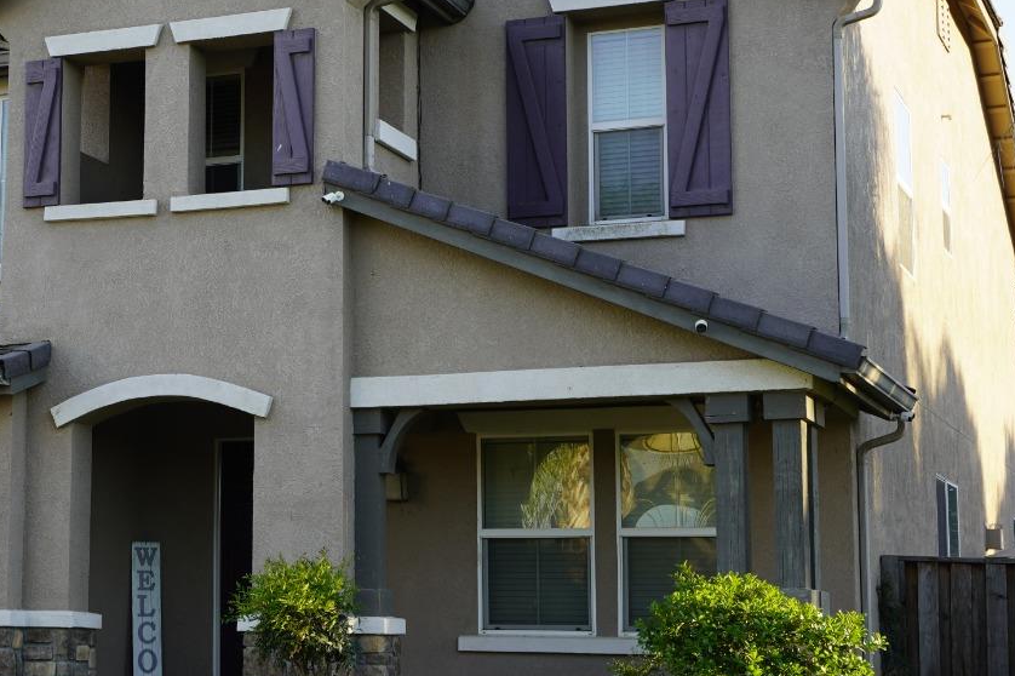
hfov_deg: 25.6
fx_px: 2170
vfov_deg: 17.7
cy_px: 303
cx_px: 126
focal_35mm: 77
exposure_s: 1/100
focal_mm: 29
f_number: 5.6
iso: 100
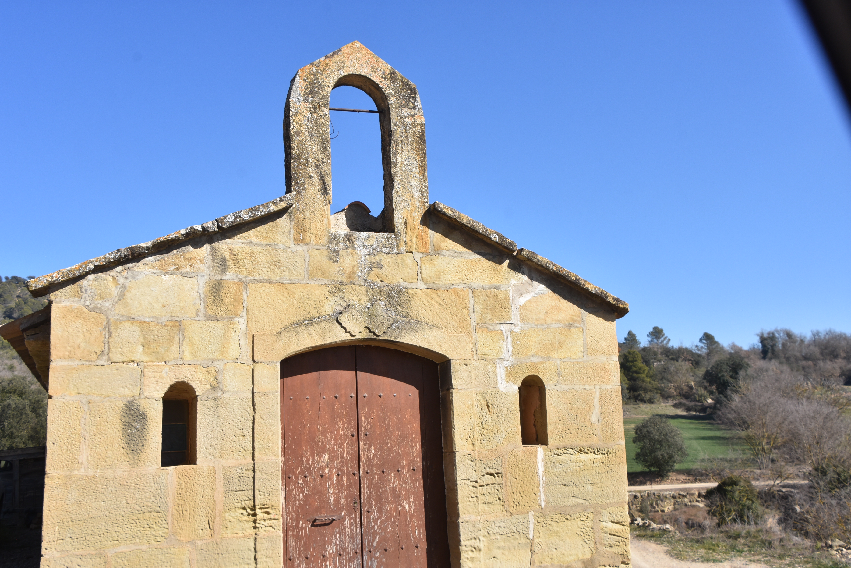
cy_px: 284
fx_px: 851
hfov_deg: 53.1
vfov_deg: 36.9
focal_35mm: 36
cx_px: 426
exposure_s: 1/400
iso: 250
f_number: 10
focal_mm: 24
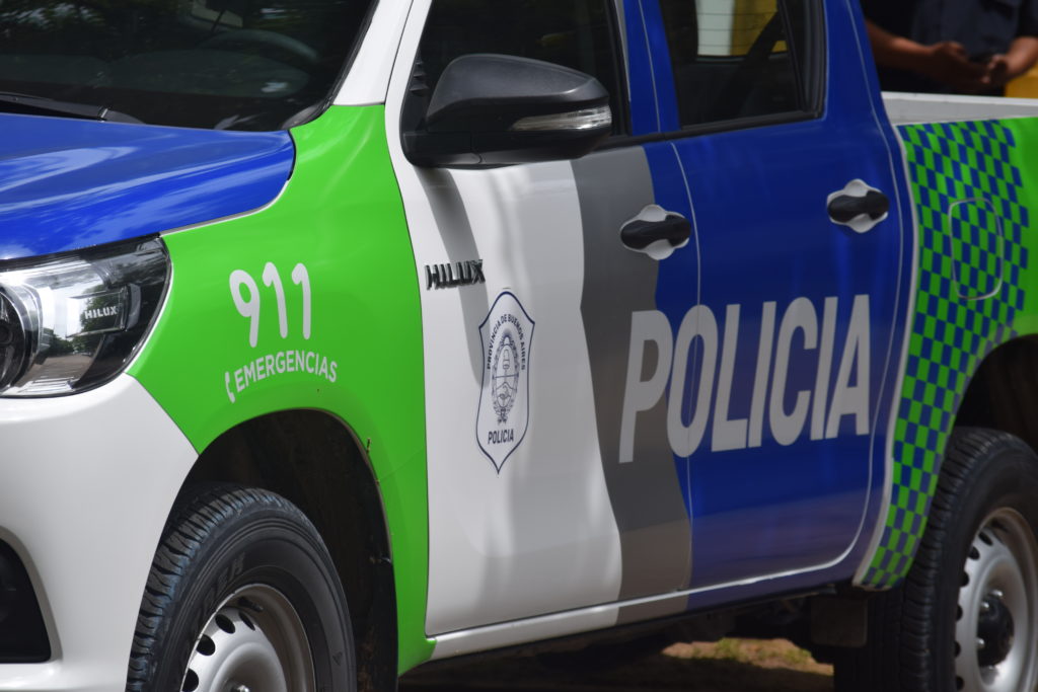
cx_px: 519
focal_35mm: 248
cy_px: 346
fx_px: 7137
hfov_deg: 8.3
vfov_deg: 5.6
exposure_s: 1/800
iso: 200
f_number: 7.1
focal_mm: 165
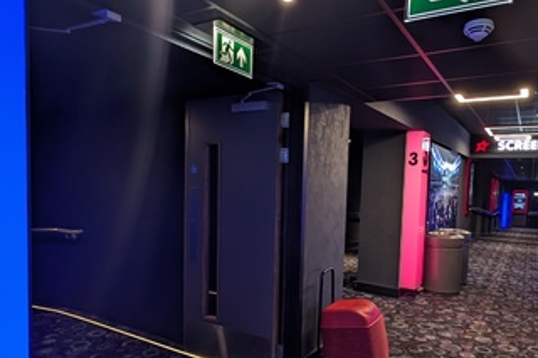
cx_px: 277
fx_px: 373
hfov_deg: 71.5
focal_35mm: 25
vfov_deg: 51.0
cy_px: 208
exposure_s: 1/33.3
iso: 175
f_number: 1.95
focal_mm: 2.23
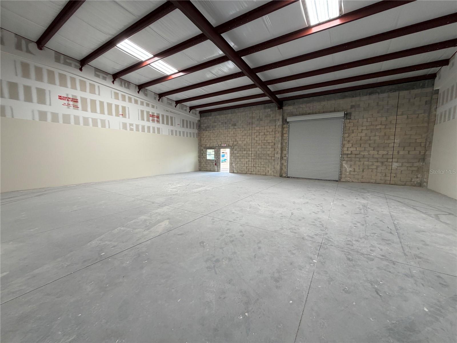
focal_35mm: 14
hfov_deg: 102.1
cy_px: 172
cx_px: 228
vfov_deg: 85.7
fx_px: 185
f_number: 2.2
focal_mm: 2.22
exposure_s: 1/121
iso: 100
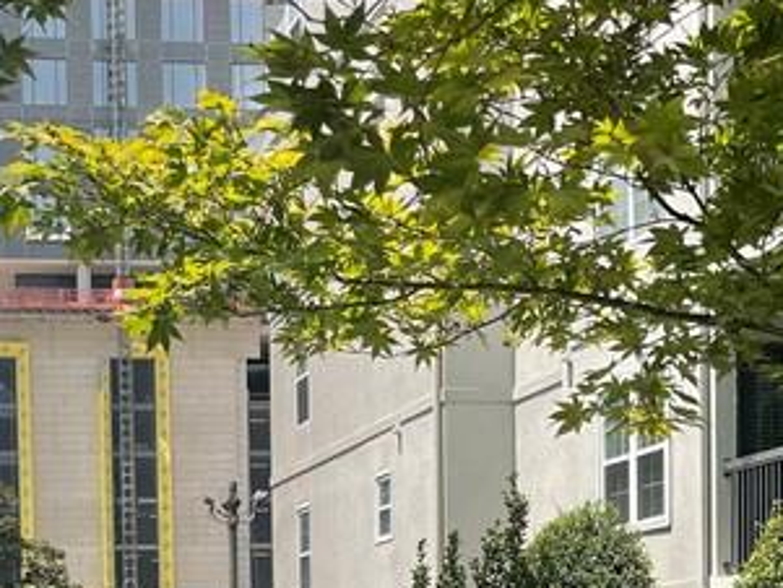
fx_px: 1923
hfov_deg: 22.7
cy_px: 768
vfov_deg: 16.4
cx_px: 146
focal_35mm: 85
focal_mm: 5.1
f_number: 1.6
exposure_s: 1/2786
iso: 32
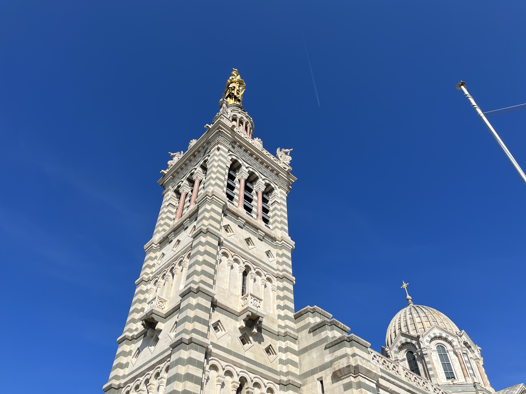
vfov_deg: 53.1
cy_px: 197
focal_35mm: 26
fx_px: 395
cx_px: 263
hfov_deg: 67.3
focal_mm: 5.1
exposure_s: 1/5076
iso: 50
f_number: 1.6
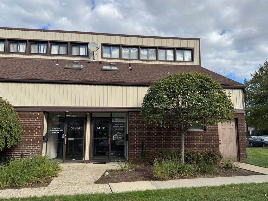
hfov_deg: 61.6
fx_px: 225
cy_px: 104
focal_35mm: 29
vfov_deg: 48.3
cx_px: 141
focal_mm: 6.76
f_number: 1.78
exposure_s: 1/2959
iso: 80
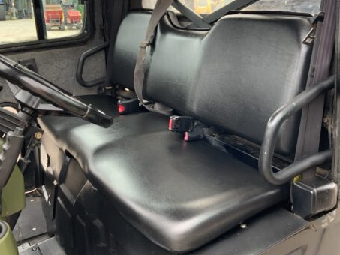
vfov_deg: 35.0
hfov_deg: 45.8
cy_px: 98
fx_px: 403
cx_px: 173
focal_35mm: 41
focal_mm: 3
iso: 64
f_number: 1.8
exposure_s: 1/90
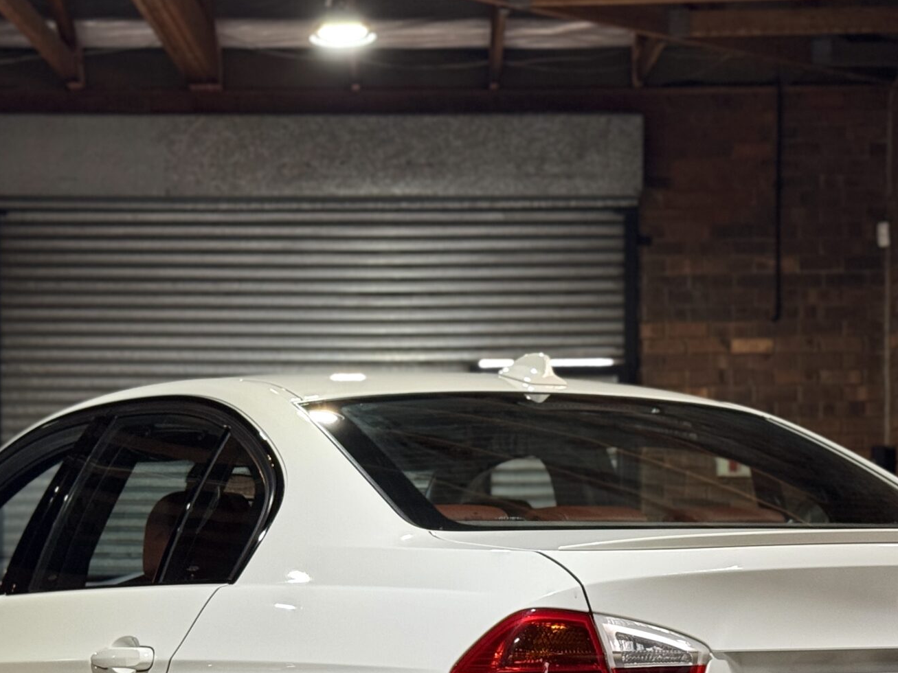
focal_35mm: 94
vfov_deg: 15.5
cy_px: 612
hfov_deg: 20.9
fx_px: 2438
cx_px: 437
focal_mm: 6.76
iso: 125
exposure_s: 1/50
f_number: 1.78
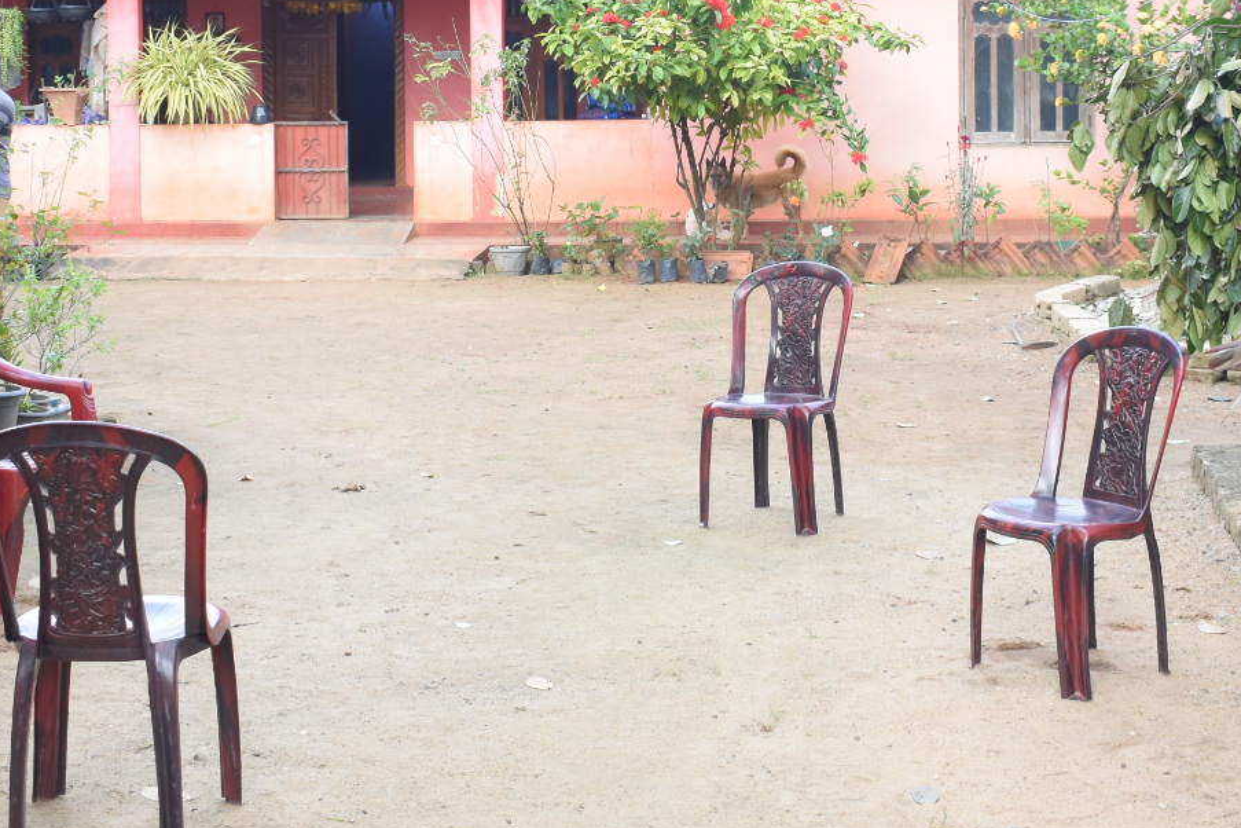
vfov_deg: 21.5
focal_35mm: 62
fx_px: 2134
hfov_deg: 32.4
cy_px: 102
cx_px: 620
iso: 400
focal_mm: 23
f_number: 6.3
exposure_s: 1/160
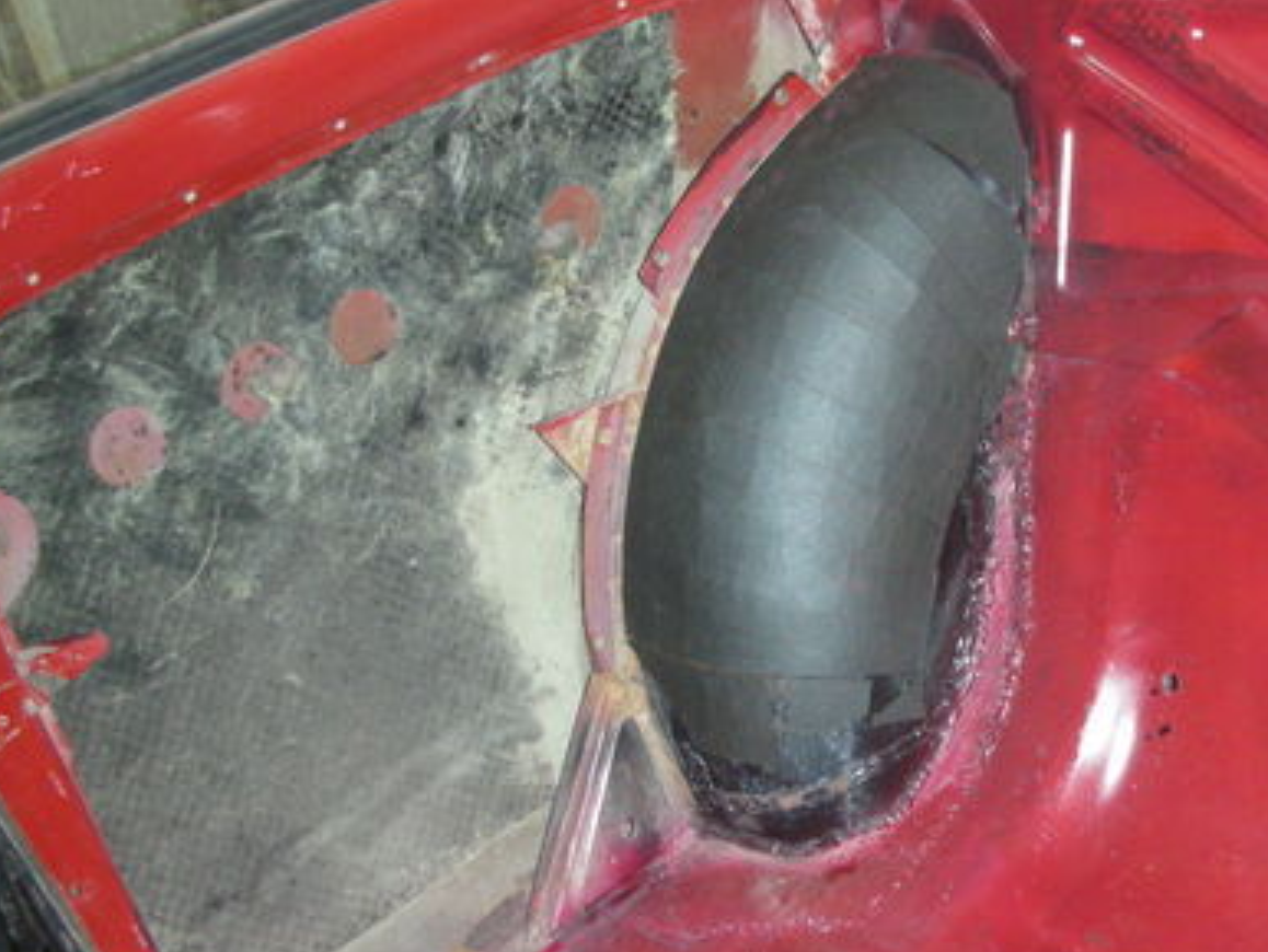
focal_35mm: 58
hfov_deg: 32.6
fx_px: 2126
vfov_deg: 25.2
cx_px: 953
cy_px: 417
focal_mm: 5.8
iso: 187
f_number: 2.8
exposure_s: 1/60
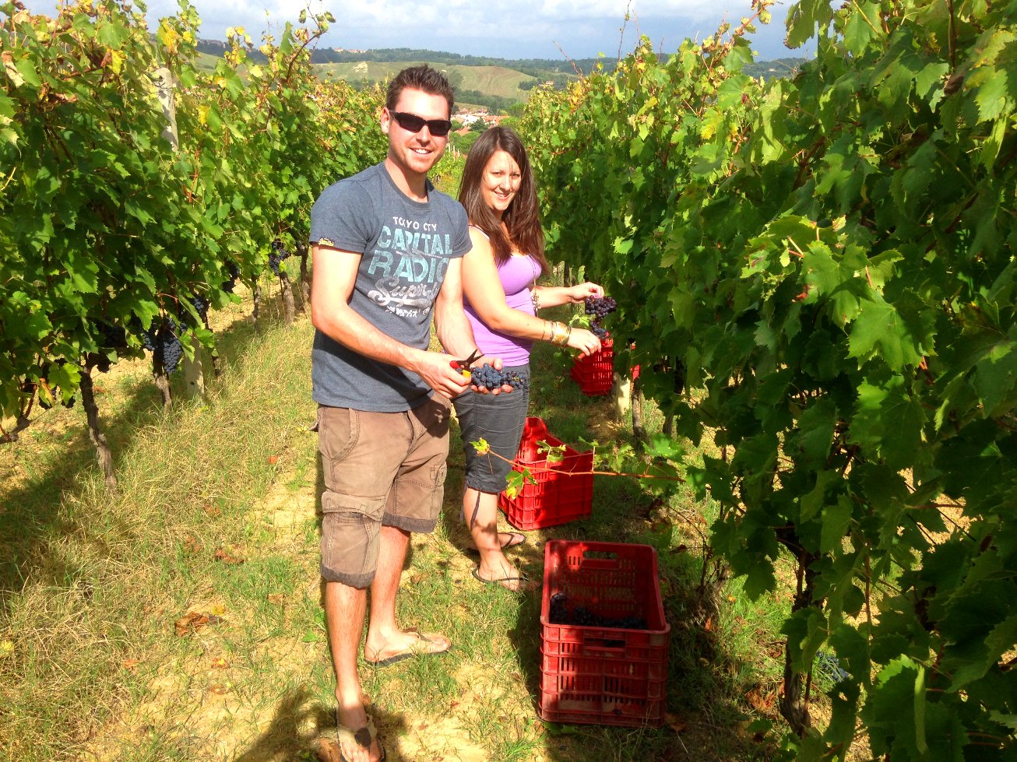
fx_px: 969
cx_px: 508
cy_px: 381
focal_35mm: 33
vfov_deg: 42.9
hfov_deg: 55.4
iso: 50
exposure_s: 1/1043
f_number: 2.4
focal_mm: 4.12
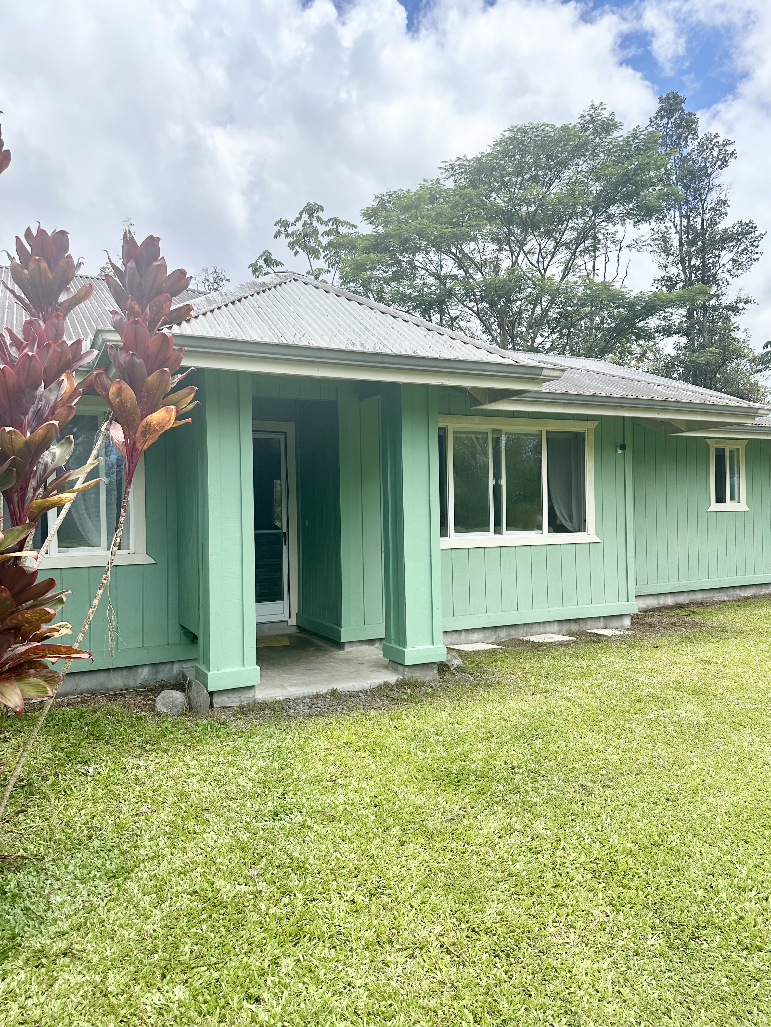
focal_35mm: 24
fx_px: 713
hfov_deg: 56.8
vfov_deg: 71.6
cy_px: 514
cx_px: 386
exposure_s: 1/3597
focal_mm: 6.86
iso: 80
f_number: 1.78
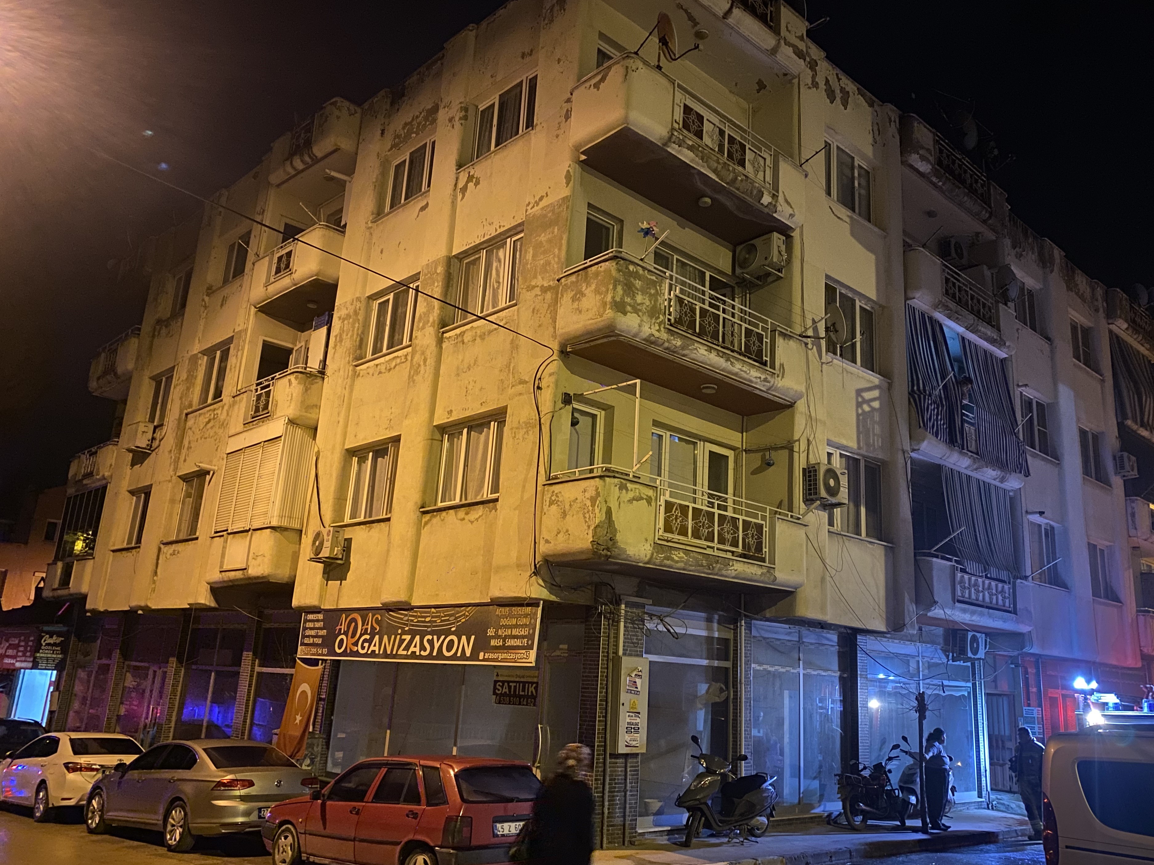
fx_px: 933
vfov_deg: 49.7
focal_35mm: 28
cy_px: 420
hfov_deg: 63.4
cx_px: 616
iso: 500
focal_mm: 4.25
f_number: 1.8
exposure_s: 1/10
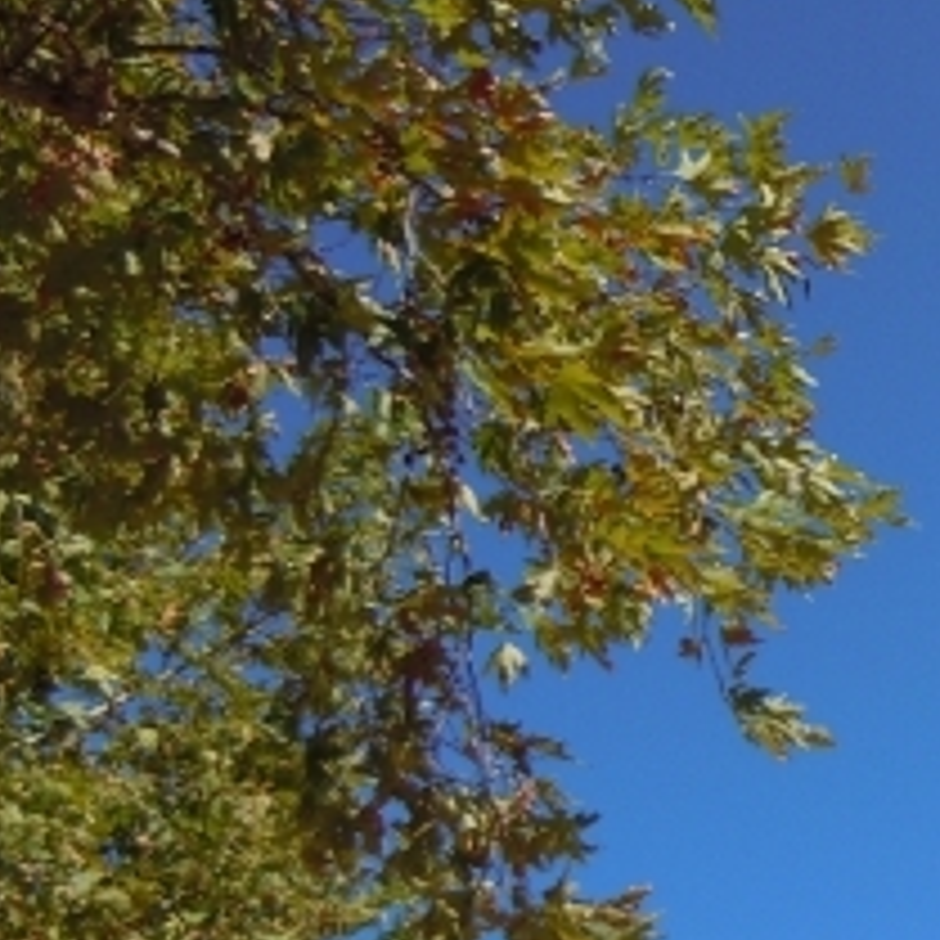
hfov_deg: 21.3
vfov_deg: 22.8
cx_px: 1102
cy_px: 495
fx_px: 2335
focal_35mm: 76
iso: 100
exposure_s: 1/1000
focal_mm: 5.4
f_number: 3.5
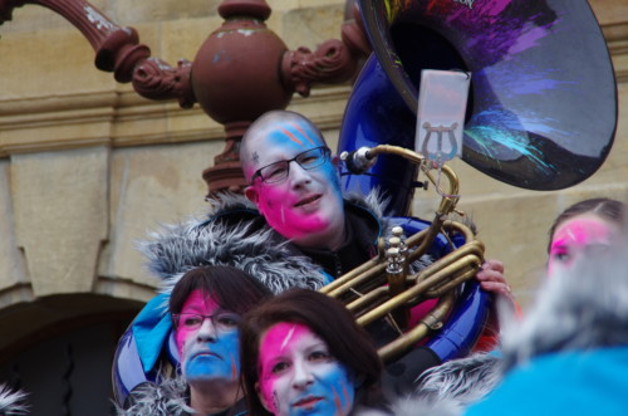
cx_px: 314
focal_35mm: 300
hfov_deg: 6.9
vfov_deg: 4.6
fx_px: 5222
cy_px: 208
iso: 1600
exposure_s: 1/250
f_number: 10
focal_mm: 200
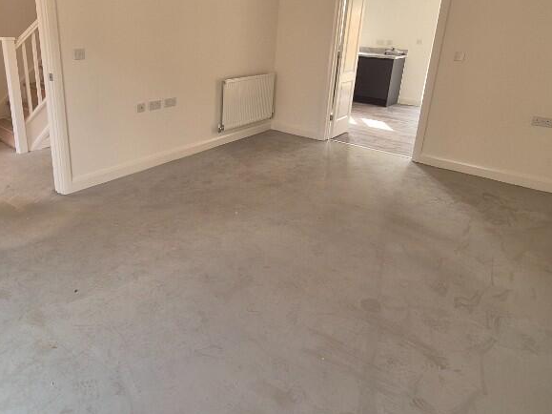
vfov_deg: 58.0
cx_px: 210
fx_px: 367
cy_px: 151
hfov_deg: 72.8
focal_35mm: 23
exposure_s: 1/100
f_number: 2.2
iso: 64
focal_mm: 2.2
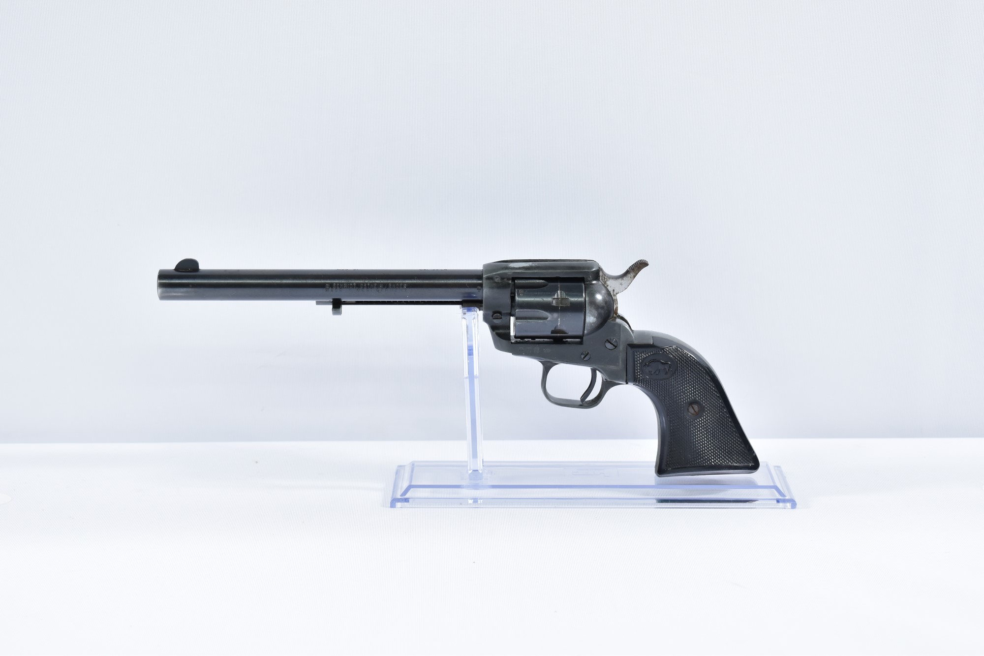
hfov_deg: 27.0
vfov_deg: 18.2
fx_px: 2050
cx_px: 492
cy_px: 328
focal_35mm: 75
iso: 640
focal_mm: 50
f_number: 5.6
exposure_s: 1/20
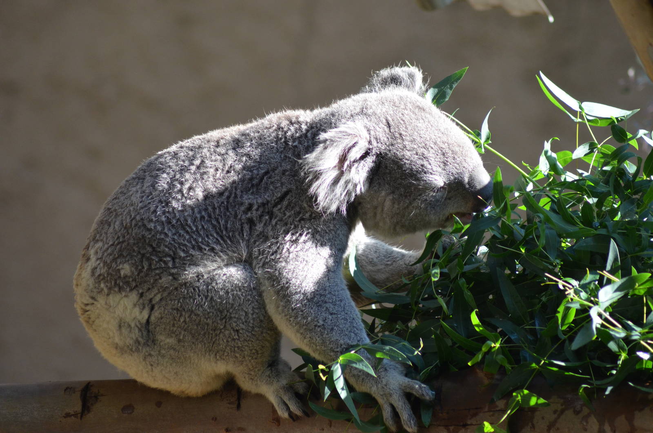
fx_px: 5702
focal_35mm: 315
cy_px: 216
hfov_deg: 6.6
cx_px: 326
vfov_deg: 4.3
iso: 800
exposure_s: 1/800
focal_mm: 210
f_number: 4.8
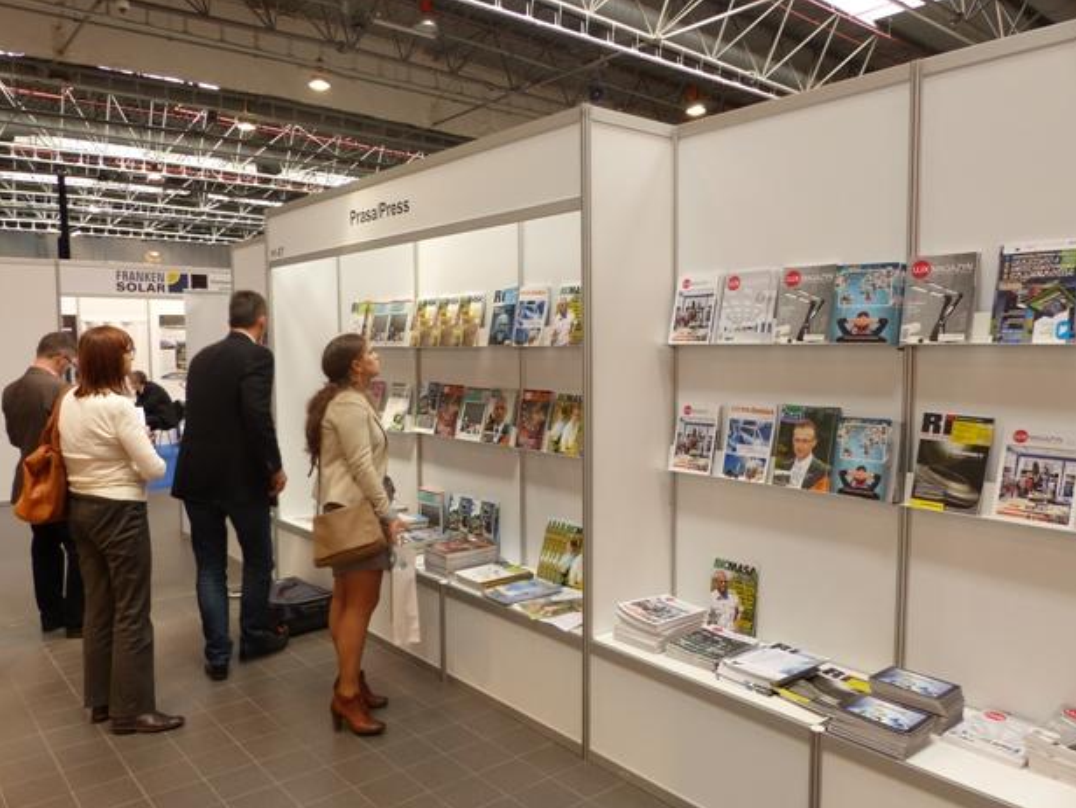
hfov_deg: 67.3
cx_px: 528
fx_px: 809
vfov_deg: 53.1
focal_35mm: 26
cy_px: 402
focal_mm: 4.5
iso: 100
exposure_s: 1/20
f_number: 3.5
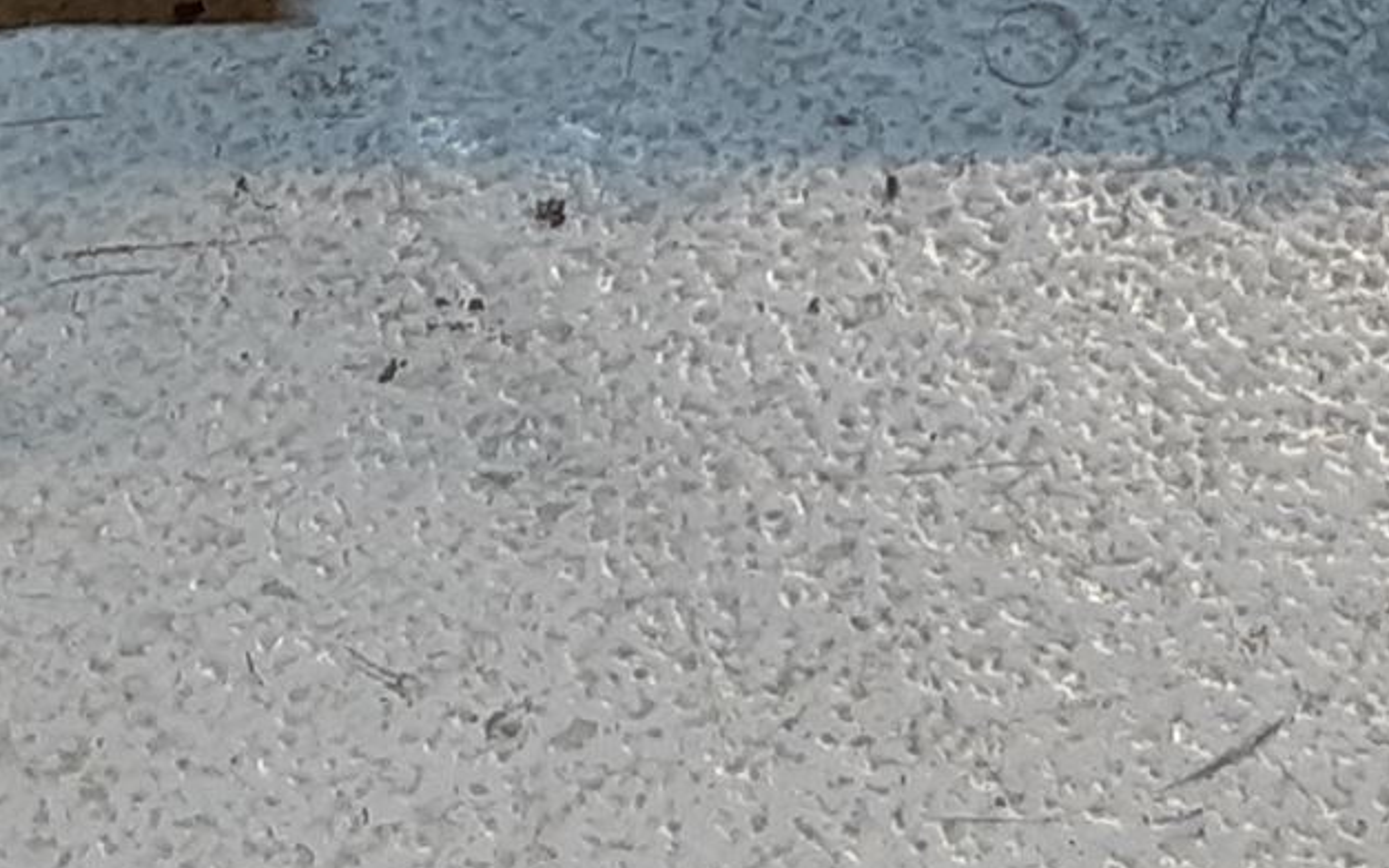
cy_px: -591
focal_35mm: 90
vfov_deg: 13.3
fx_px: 3407
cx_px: 1309
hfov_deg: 22.4
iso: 40
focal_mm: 3.93
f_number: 1.7
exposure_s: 1/50
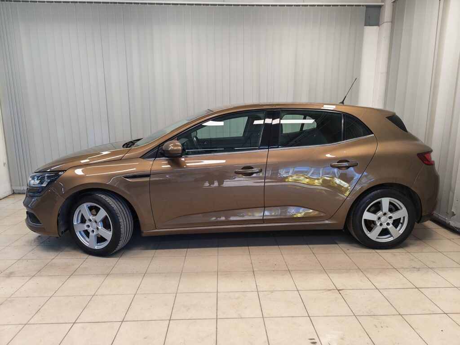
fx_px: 306
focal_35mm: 23
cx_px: 230
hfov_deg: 73.9
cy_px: 172
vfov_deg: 58.9
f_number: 1.6
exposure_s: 1/50
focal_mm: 5.4
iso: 64
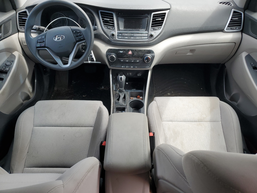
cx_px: 128
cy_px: 96
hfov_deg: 67.3
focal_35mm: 26
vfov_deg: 53.1
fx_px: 193
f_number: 1.5
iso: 50
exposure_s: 1/500
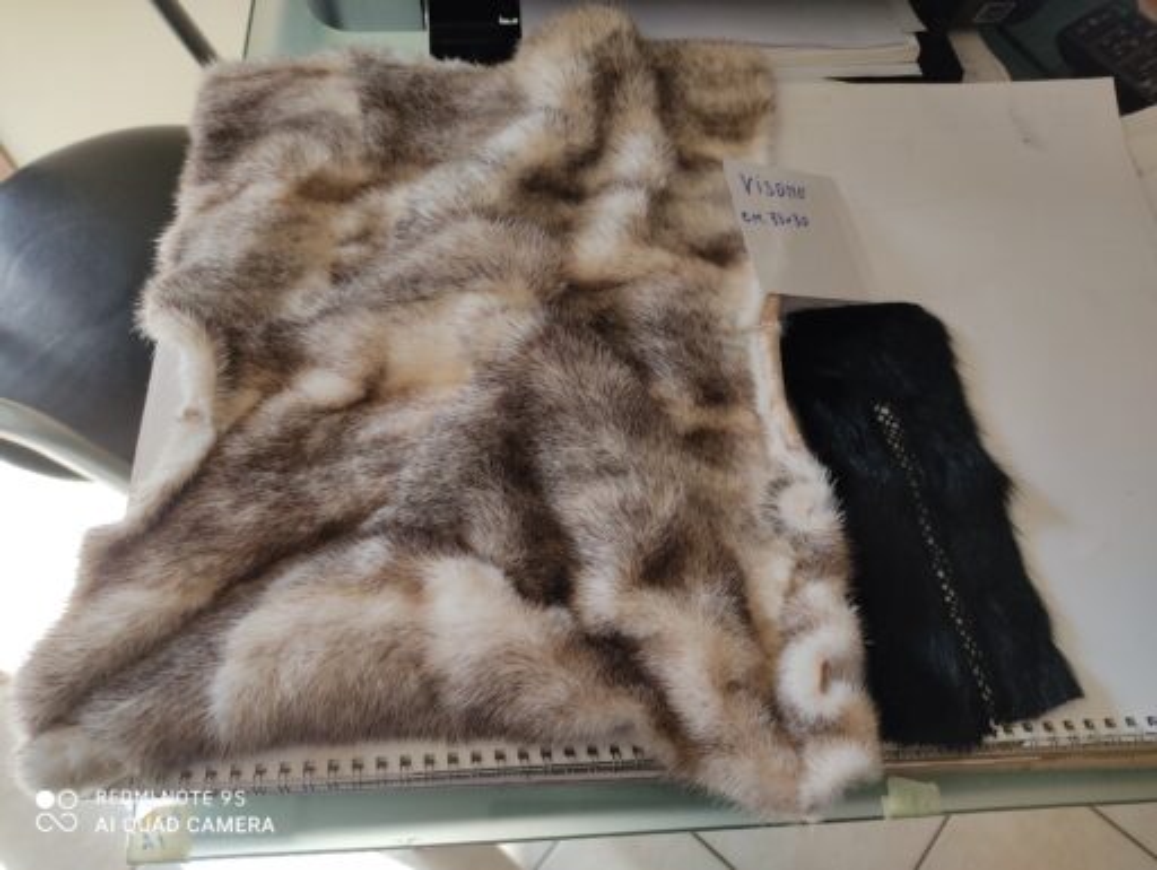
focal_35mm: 26
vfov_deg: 53.1
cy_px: 435
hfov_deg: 67.3
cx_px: 578
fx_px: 870
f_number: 1.79
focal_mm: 4.74
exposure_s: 1/100
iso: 163
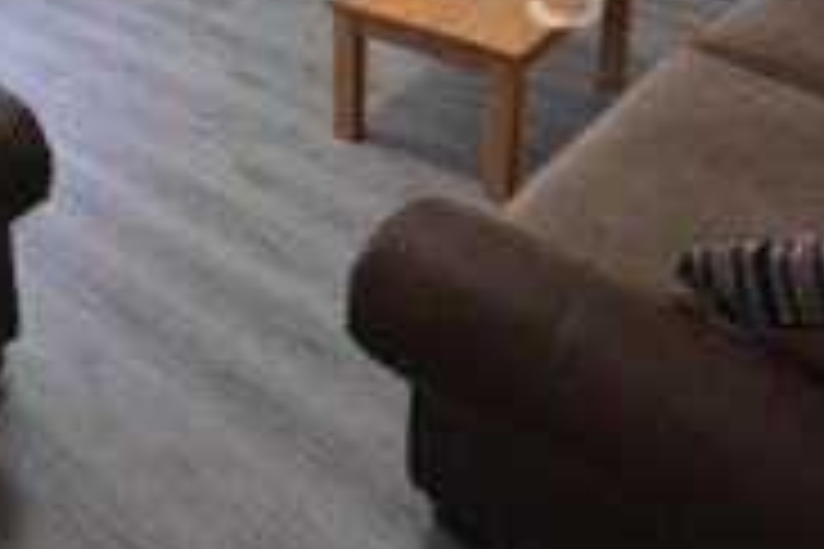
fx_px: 893
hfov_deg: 48.4
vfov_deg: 30.1
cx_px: 252
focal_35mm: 39
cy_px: -79
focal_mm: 10
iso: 1000
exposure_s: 1/40
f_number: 4.5
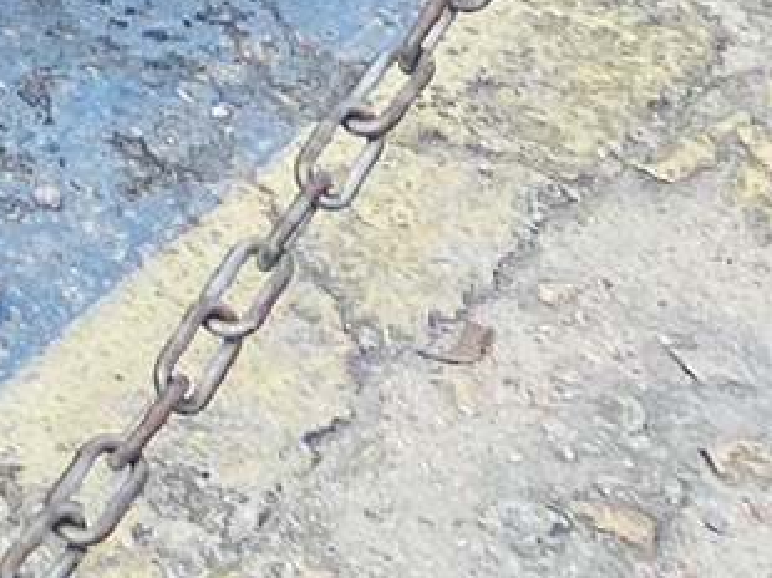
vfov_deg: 7.3
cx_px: -1454
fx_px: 3833
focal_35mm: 172
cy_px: -1330
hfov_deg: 9.4
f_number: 1.8
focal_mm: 4.25
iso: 32
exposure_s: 1/1206
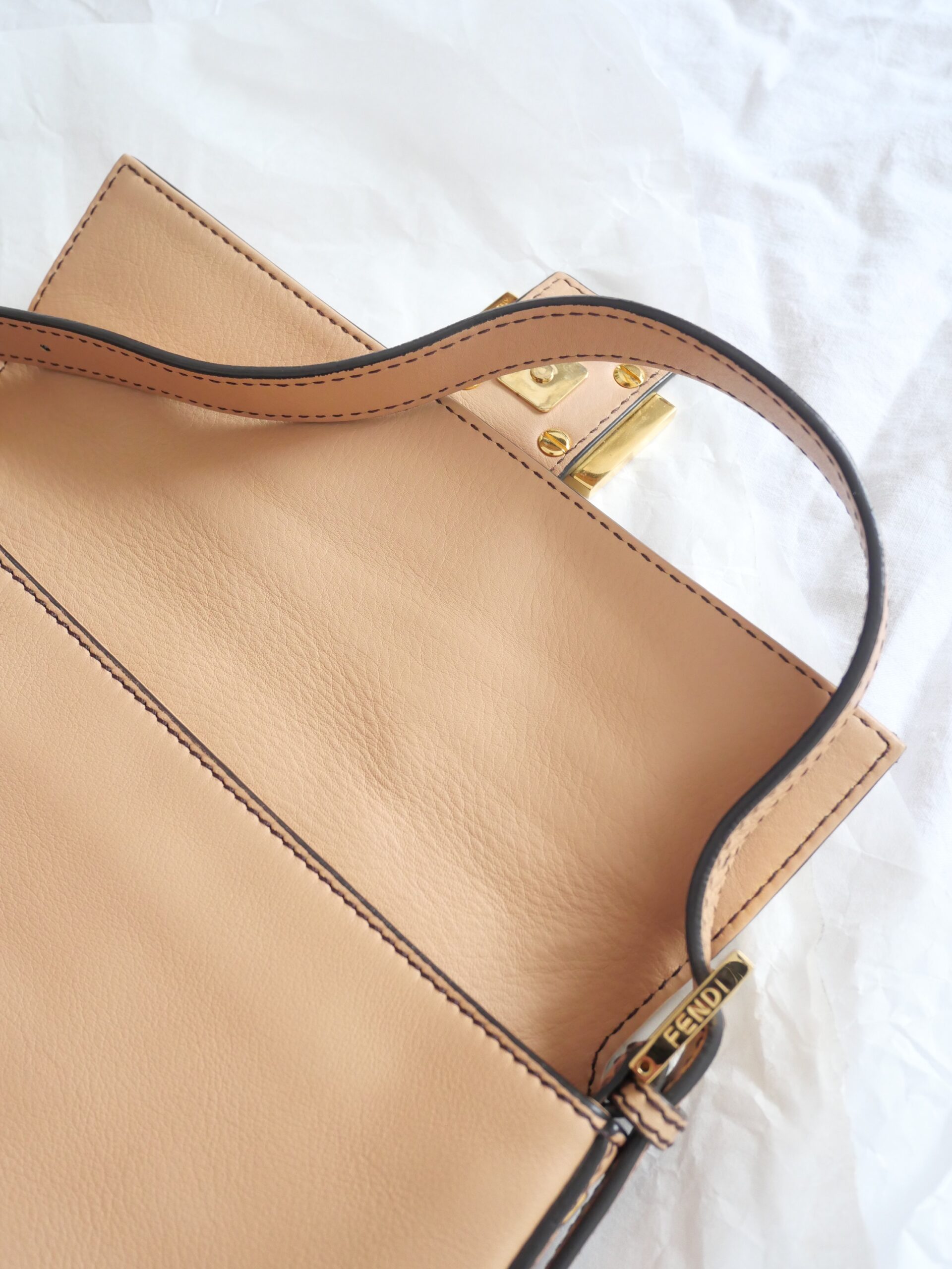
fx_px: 1100
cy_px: 634
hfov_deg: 46.8
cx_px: 476
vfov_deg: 60.0
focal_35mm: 30
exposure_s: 1/60
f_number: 3.7
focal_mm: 15
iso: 1250
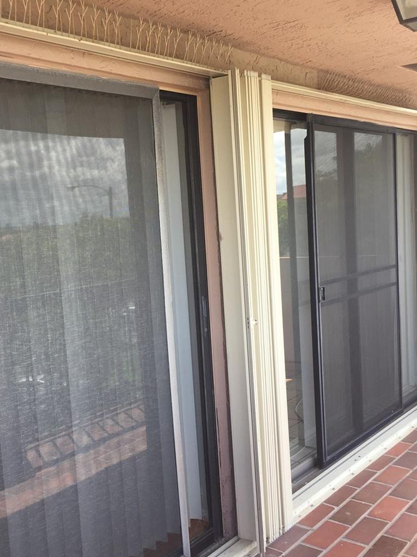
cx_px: 166
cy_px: 288
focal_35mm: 39
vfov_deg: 47.9
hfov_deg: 36.7
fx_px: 626
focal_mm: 4.15
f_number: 2.2
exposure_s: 1/271
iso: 32
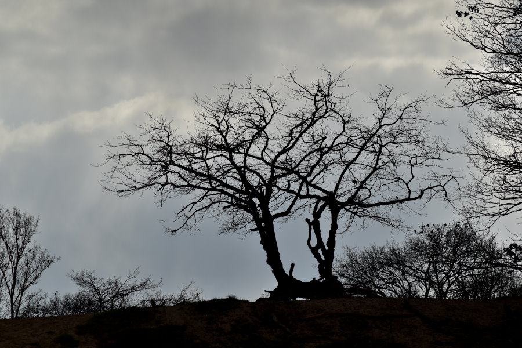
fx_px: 2936
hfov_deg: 10.2
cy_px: 174
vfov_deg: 6.8
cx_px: 261
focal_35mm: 202
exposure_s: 1/400
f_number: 11
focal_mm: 135
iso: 100
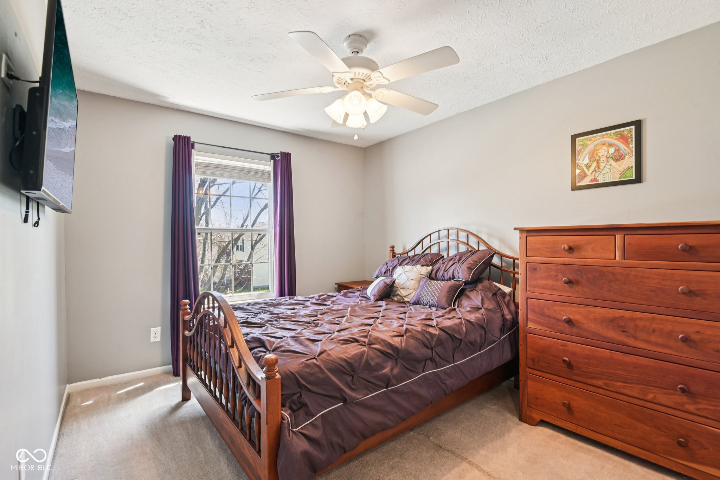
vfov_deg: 73.7
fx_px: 320
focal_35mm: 16
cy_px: 240
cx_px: 360
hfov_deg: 96.7
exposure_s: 1/13
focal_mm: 16
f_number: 8
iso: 400
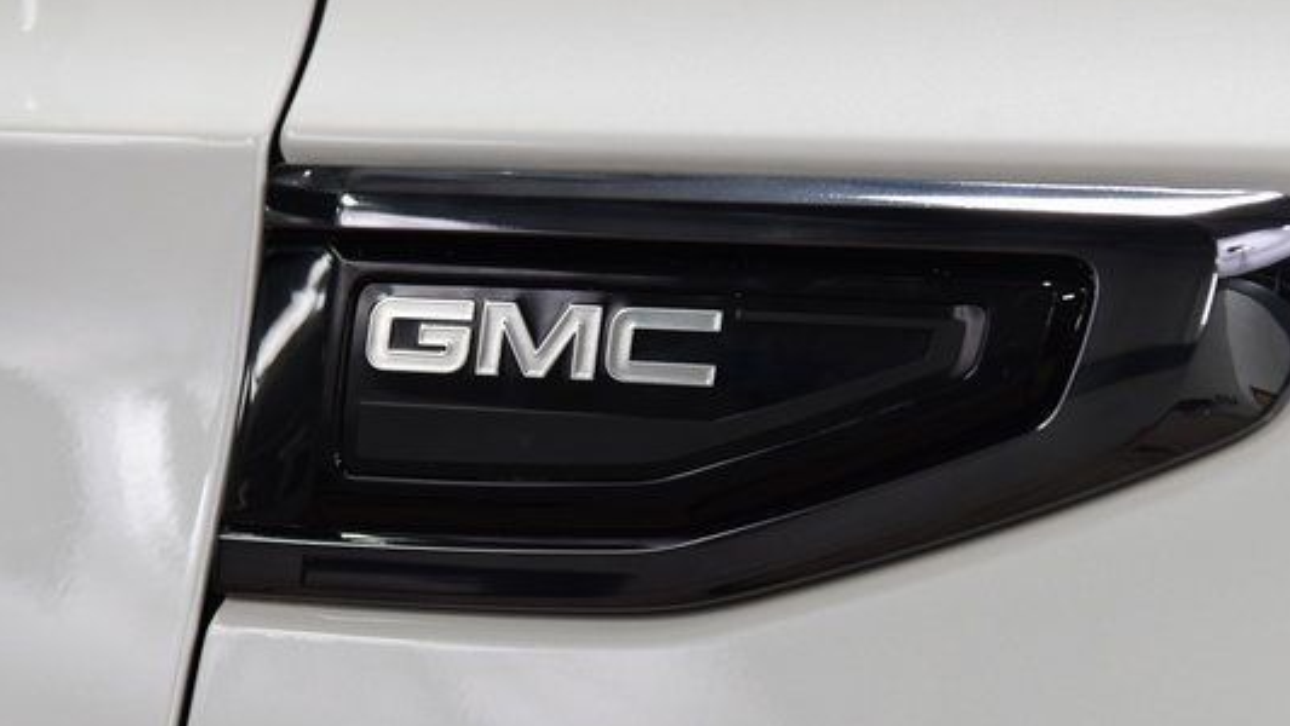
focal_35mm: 132
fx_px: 4516
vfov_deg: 9.2
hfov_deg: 16.3
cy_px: 417
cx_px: 651
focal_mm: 70
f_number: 7.1
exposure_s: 1/30
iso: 720
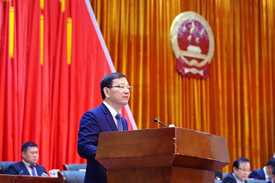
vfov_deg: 12.7
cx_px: 138
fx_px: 825
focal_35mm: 108
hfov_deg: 18.9
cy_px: 92
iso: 3200
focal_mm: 108
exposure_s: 1/60
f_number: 4
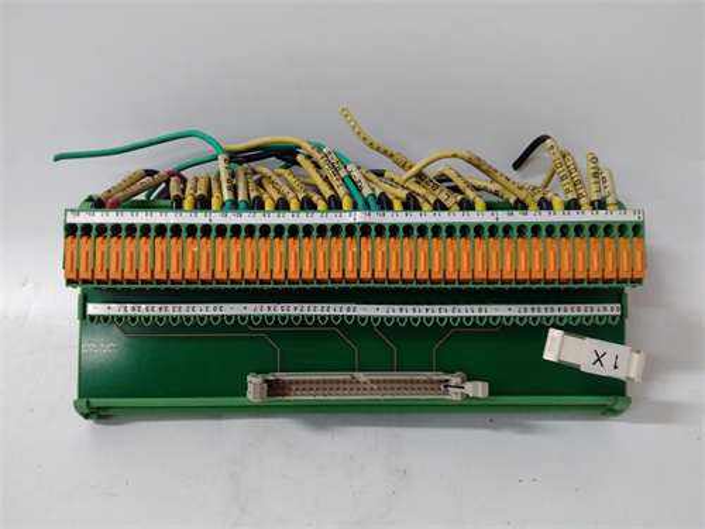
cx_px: 352
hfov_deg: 65.3
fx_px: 550
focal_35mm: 27
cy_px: 264
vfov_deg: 51.4
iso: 458
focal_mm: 3.79
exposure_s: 1/33
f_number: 2
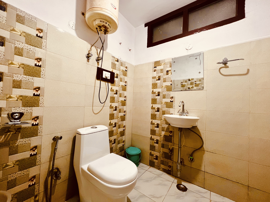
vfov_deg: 89.9
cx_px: 135
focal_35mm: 13
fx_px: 101
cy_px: 101
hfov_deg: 106.2
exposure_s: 1/50
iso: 200
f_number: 1.8
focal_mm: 1.57
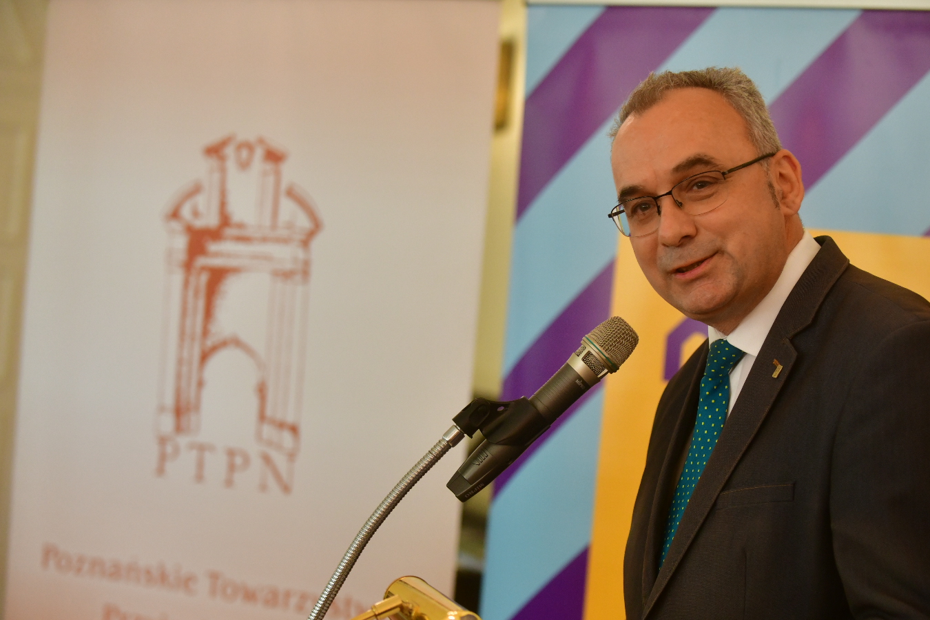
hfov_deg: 22.6
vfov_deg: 15.2
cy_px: 349
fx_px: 2325
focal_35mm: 90
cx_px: 541
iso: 1400
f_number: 2.8
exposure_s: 1/400
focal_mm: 75
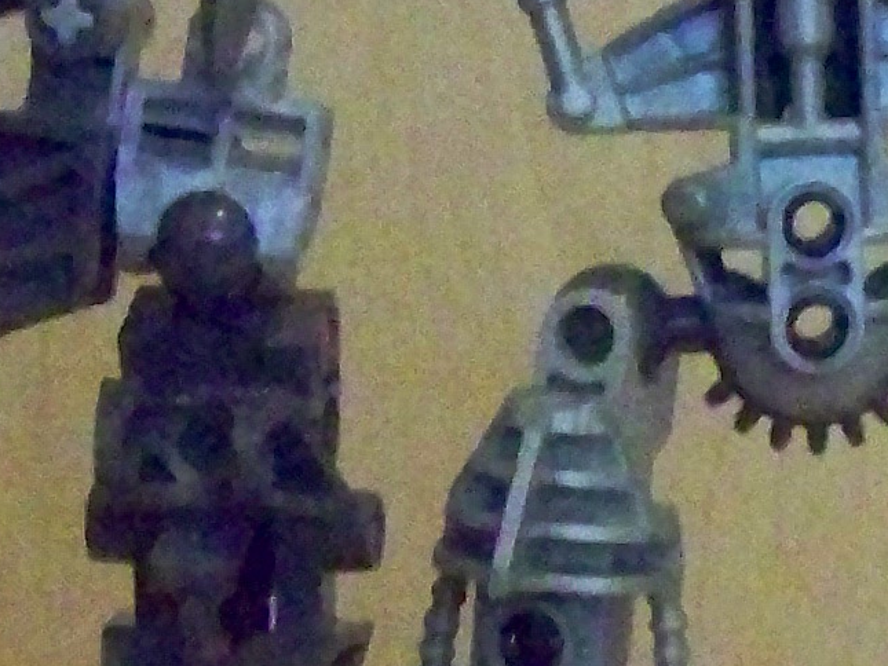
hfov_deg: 10.9
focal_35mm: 181
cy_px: 449
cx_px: 811
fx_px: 4644
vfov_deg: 8.2
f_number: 2.8
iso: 1600
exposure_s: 1/80
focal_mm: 6.3
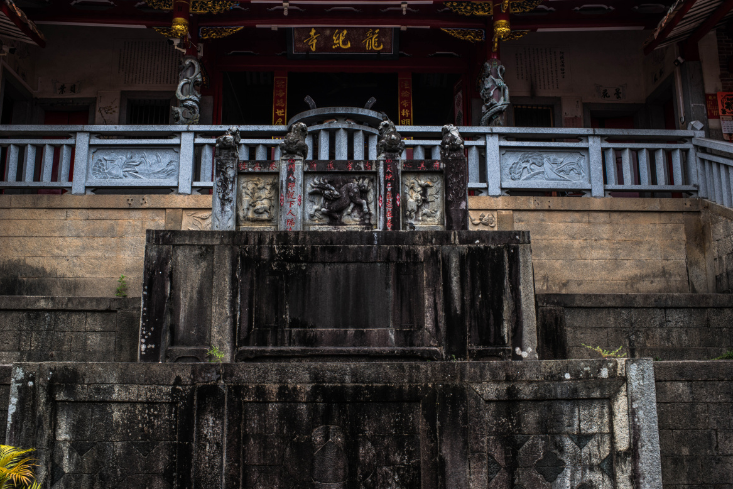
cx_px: 364
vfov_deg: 36.9
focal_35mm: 36
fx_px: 733
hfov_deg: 53.1
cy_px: 240
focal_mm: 35
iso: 100
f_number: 11
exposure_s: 1/50
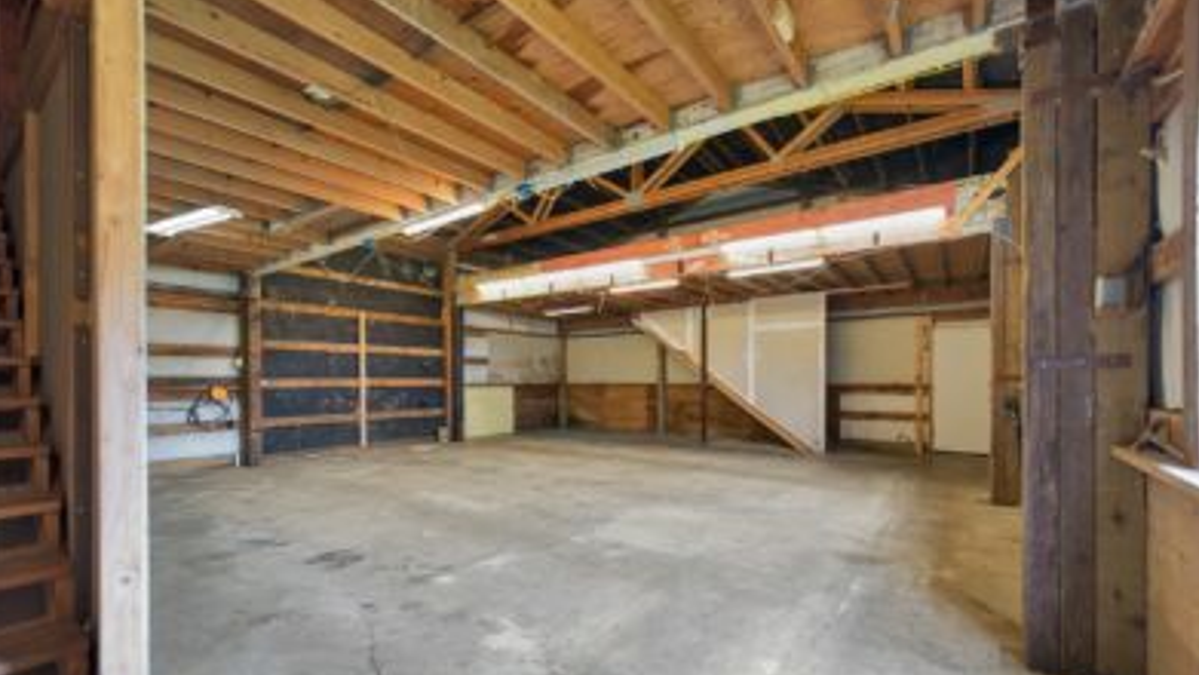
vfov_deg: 70.2
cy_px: 385
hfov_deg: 103.0
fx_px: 477
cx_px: 595
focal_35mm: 15
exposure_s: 1/30
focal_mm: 14
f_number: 2.8
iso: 100
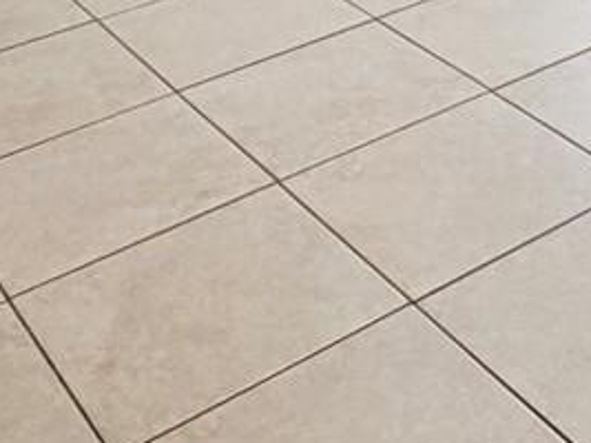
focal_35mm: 84
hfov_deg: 21.9
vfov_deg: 14.2
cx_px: 668
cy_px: -483
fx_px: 1433
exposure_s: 1/60
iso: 200
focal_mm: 2.22
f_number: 2.2
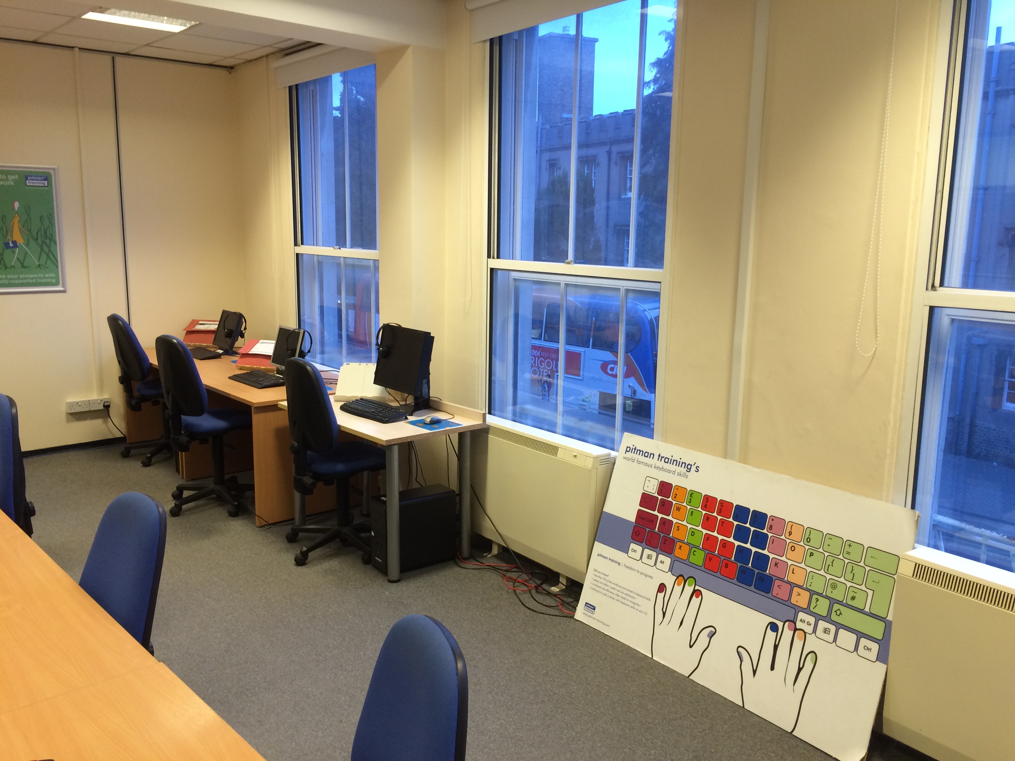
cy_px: 380
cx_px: 508
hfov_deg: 61.7
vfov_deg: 48.2
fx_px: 850
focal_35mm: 29
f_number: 2.2
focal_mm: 4.15
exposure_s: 1/33
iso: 125
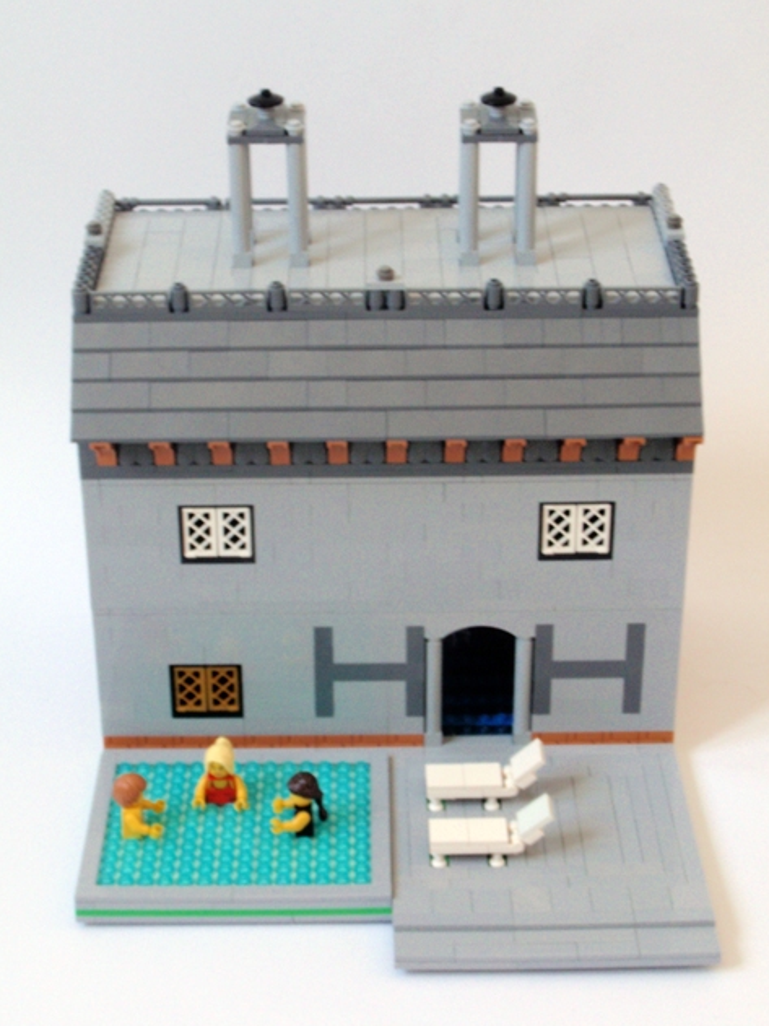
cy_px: 507
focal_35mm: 73
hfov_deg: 20.2
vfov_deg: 26.7
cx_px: 384
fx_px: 2163
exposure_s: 1/13
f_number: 5
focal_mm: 12.69
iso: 200
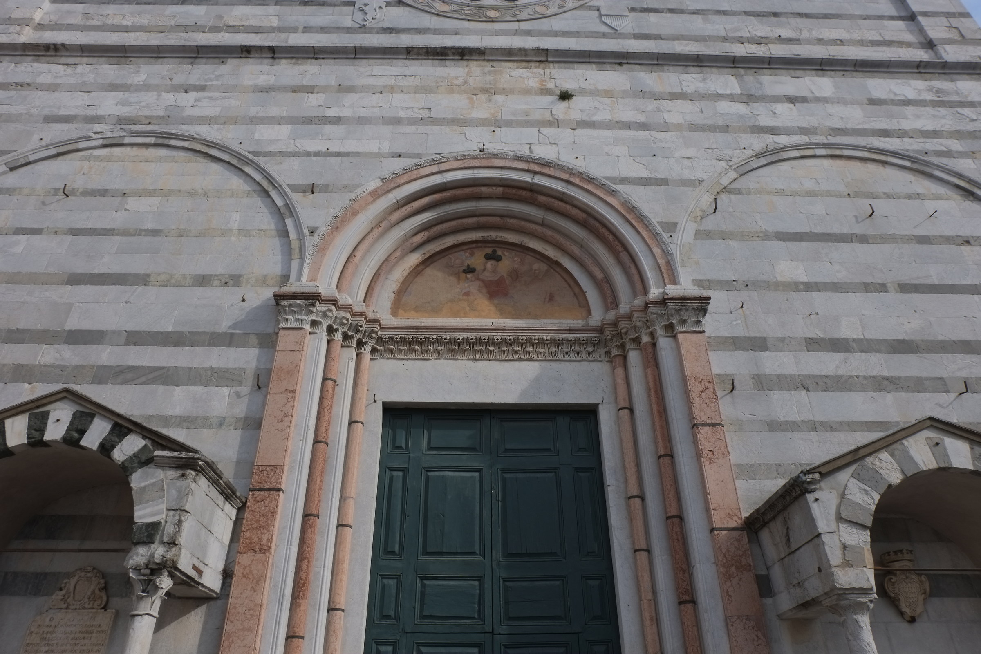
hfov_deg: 73.7
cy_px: 327
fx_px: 654
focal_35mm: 24
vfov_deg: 53.1
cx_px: 490
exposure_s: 1/350
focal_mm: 16
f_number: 8
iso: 200
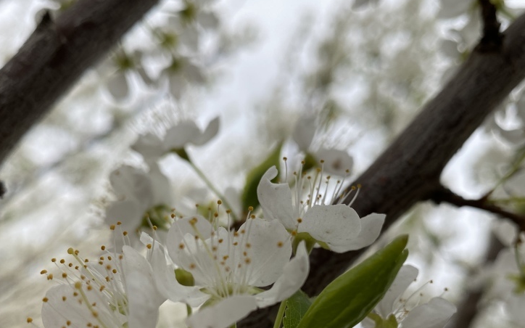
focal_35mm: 39
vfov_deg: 31.9
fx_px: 558
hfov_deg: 50.4
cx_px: 242
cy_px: 262
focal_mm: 4.25
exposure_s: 1/729
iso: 32
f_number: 1.8
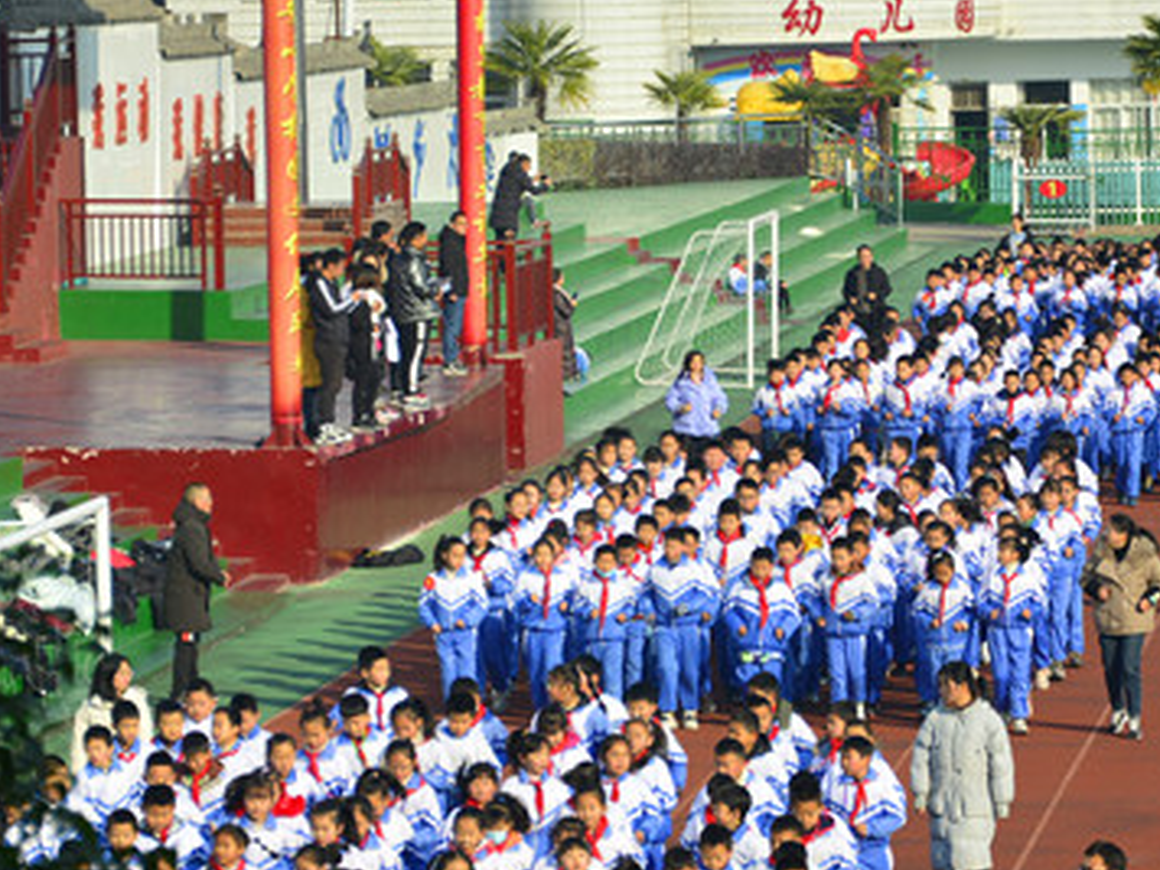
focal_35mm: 227
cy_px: 596
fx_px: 7607
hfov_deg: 8.7
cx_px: 499
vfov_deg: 6.5
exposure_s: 1/400
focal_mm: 80
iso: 100
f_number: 5.3
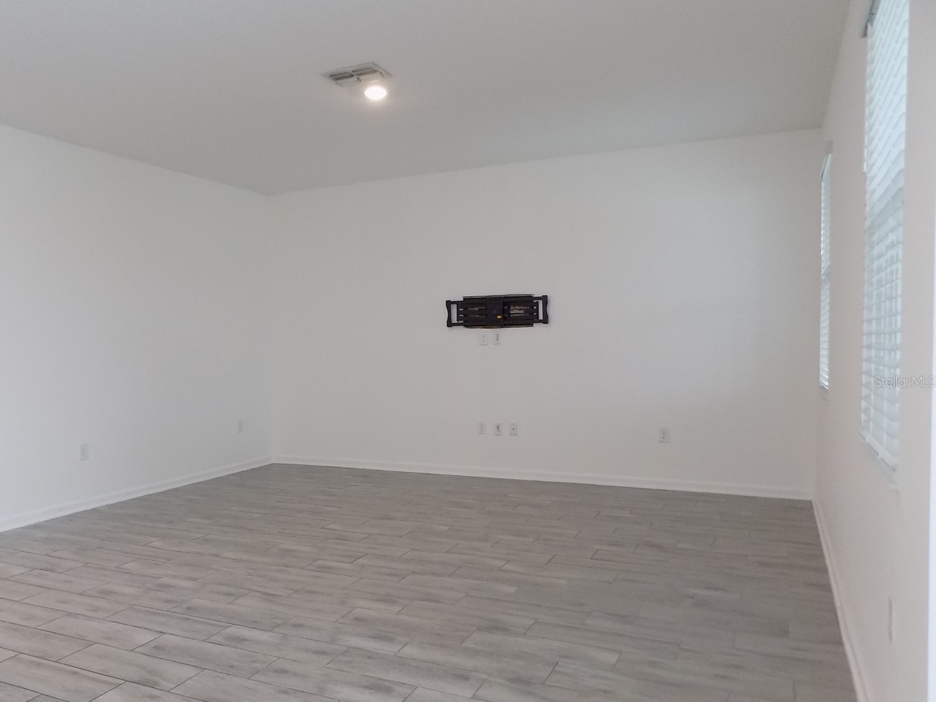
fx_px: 730
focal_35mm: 27
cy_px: 381
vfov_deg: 51.3
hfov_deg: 64.9
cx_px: 389
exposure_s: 1/30
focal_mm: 4
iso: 200
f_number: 3.1
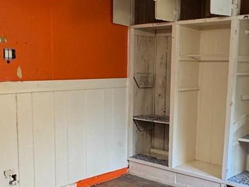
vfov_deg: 28.3
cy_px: 131
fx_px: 367
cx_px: 108
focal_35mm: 51
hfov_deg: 37.4
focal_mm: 2.22
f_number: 2.2
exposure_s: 1/60
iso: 250
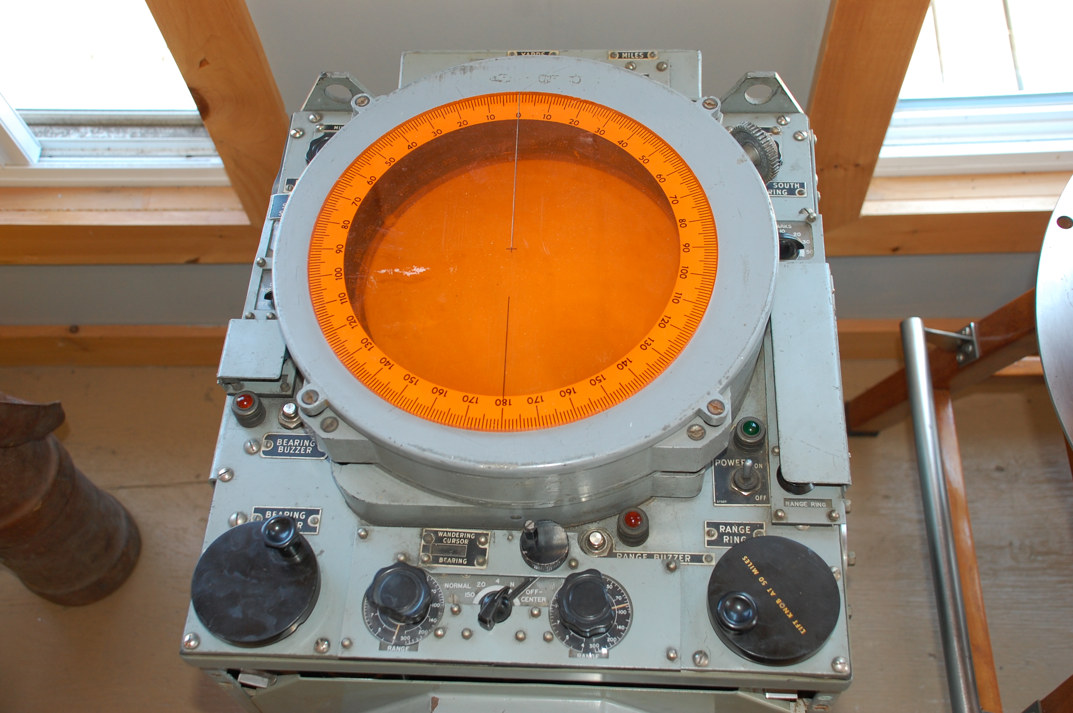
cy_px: 356
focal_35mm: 39
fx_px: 1161
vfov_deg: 34.1
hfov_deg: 49.6
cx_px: 536
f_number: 4
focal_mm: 26
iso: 400
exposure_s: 1/60
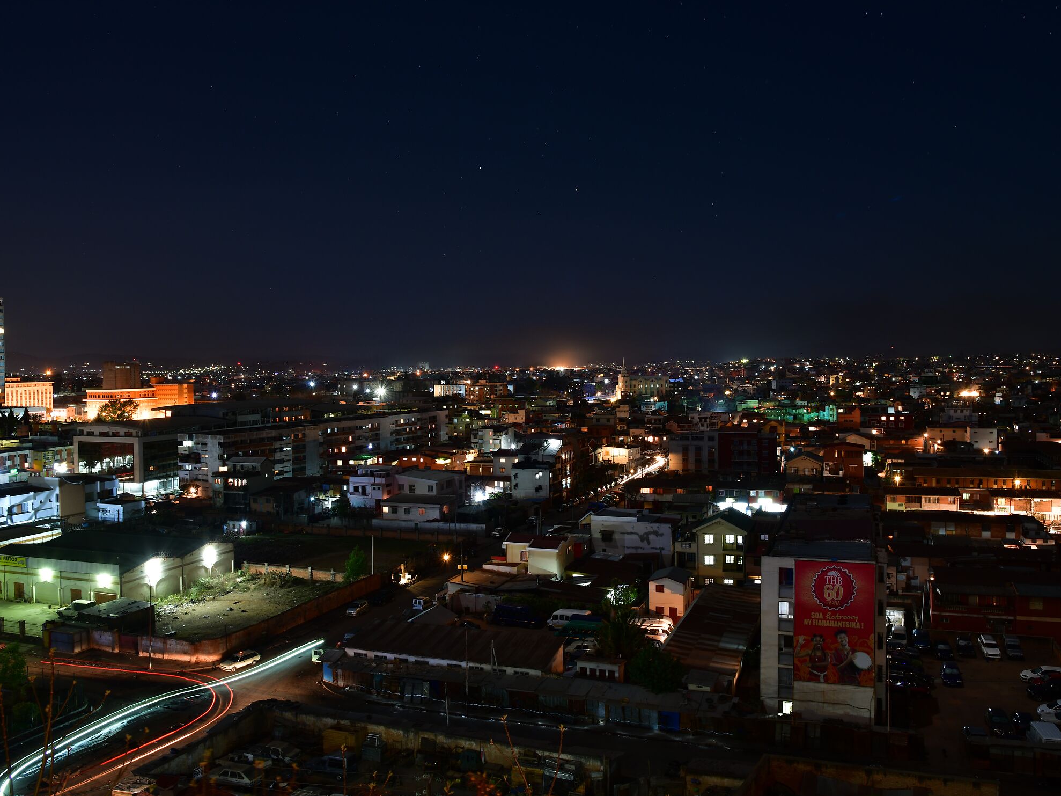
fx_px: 858
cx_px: 528
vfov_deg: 49.7
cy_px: 383
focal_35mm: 28
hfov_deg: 63.4
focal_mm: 24
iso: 220
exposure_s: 30
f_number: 8
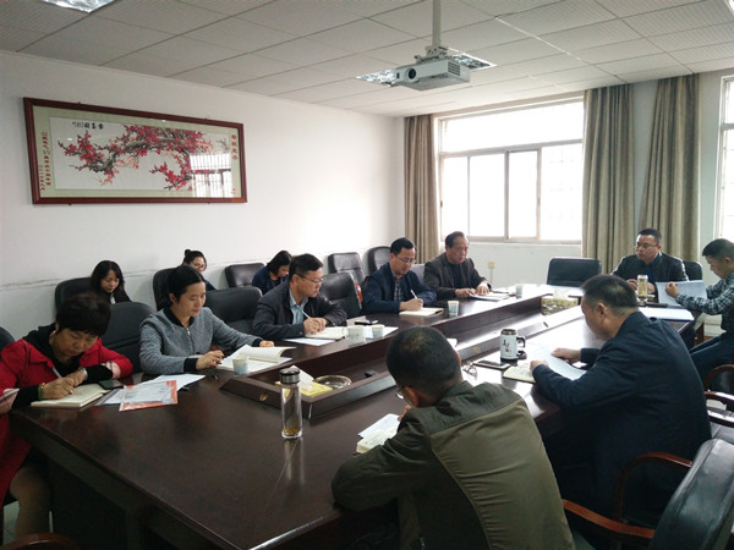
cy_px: 275
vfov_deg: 63.4
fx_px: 445
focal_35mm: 21
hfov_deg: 79.0
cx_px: 367
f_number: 2.2
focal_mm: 3.66
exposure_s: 1/33.3
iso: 230
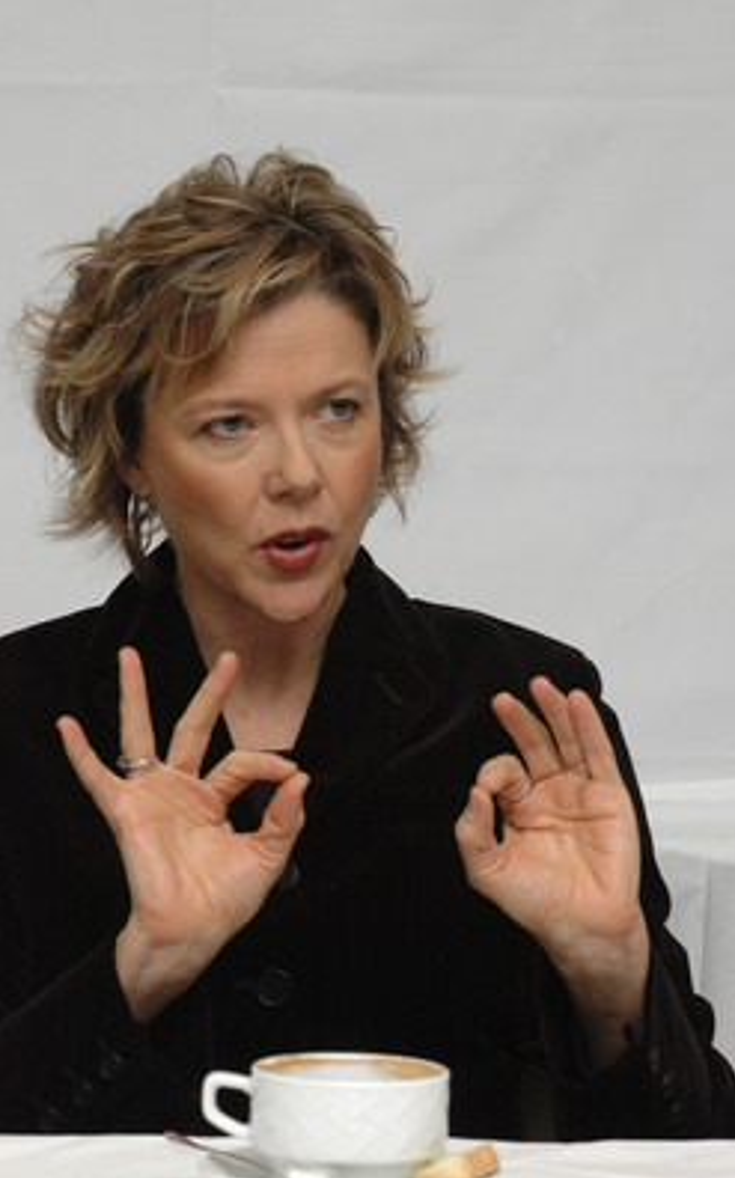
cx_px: 369
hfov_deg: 9.2
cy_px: 589
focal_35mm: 142
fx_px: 4558
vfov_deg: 14.7
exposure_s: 1/1250
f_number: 9
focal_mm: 92
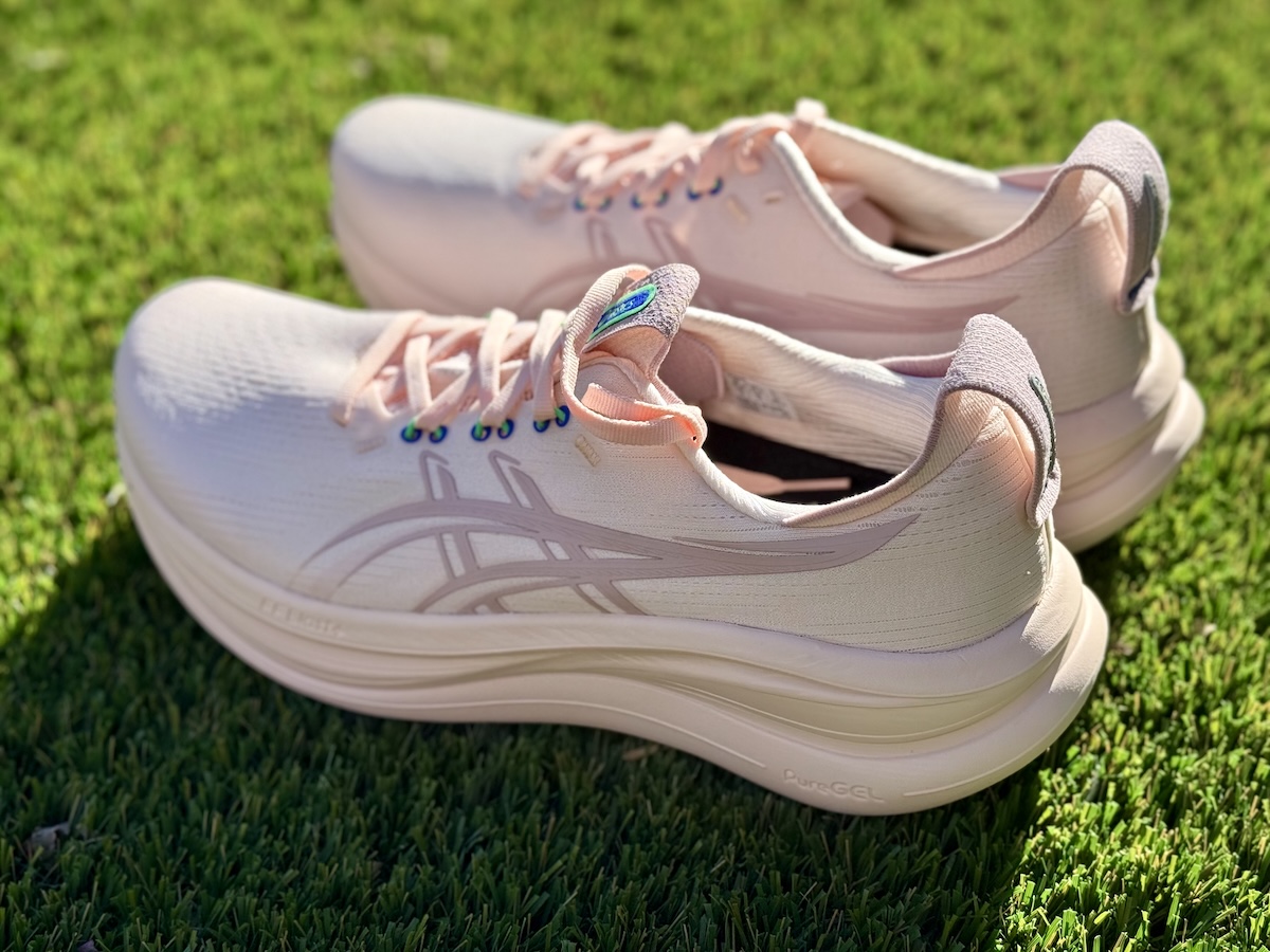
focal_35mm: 48
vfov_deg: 30.3
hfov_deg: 39.7
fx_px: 1761
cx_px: 635
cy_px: 476
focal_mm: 6.76
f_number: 1.78
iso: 100
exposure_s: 1/3378
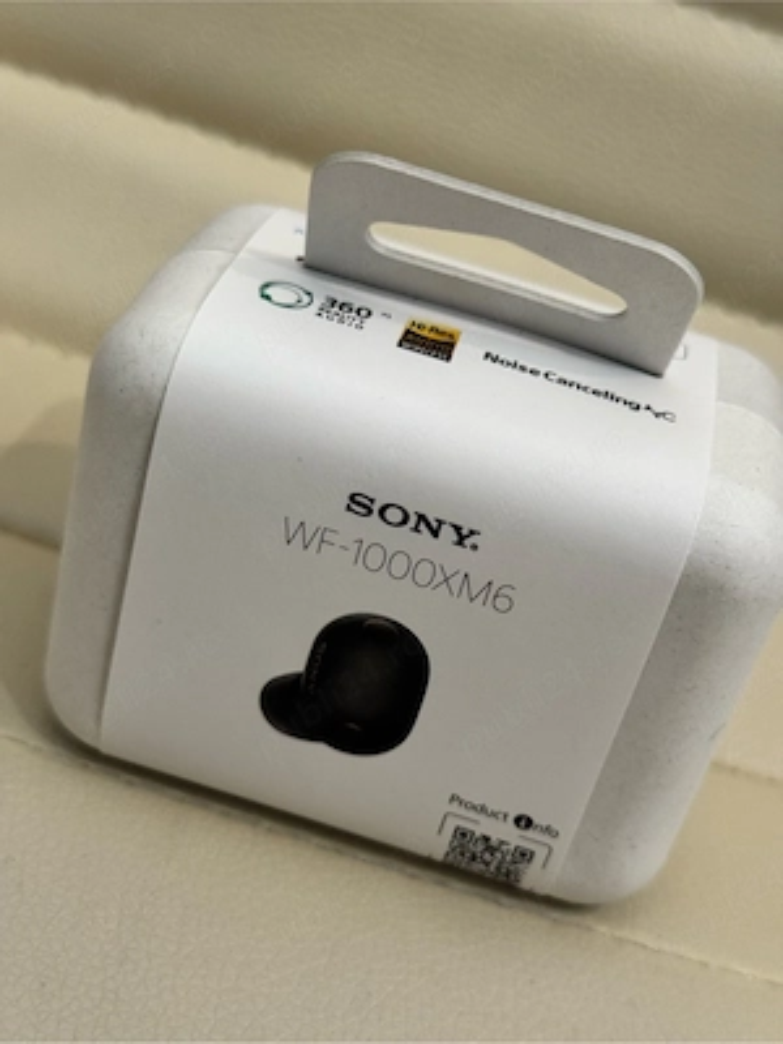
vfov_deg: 39.7
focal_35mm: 48
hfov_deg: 30.3
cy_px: 522
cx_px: 392
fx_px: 1448
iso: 160
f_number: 1.78
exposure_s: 1/60
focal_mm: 6.76
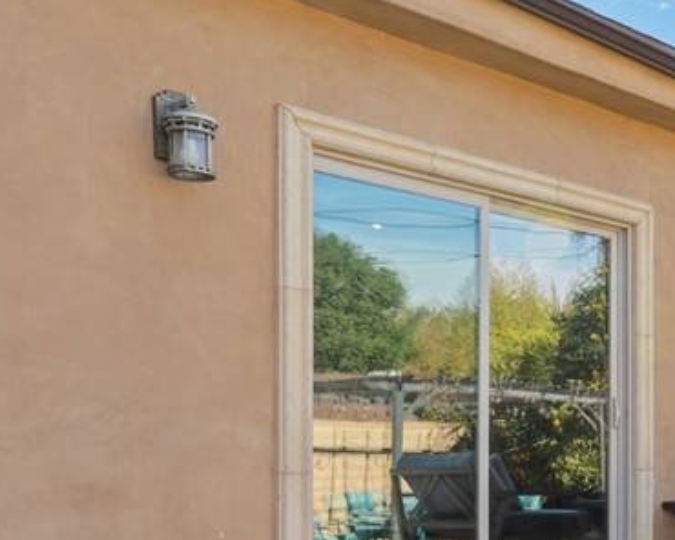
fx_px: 1054
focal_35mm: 53
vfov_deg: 27.9
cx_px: 825
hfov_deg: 30.0
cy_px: 460
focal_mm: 20.3
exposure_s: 1/160
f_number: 8
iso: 160
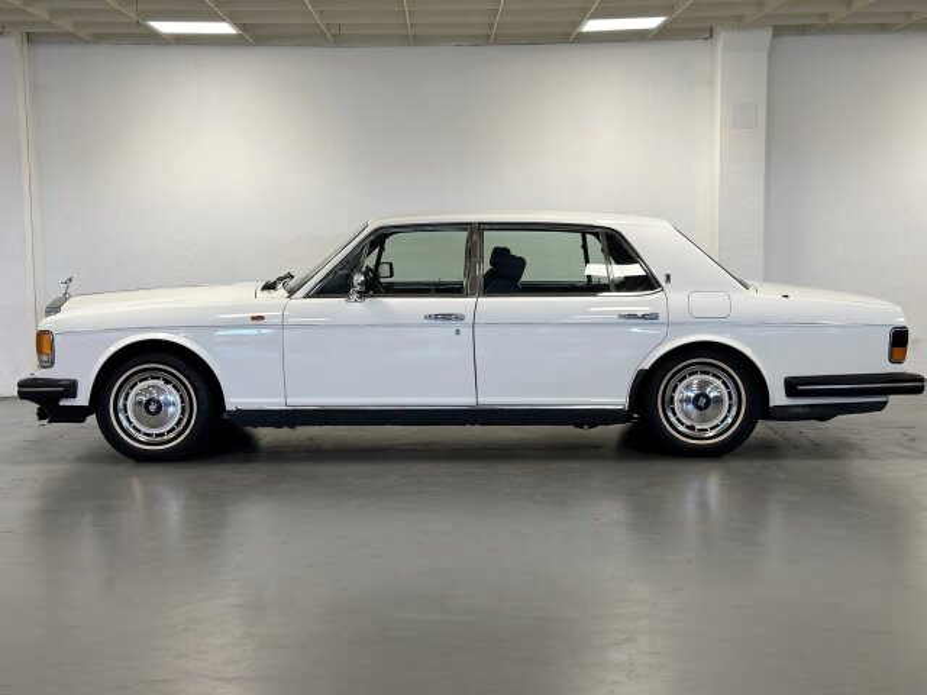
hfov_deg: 39.7
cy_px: 348
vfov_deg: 30.3
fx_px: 1285
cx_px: 464
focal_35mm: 48
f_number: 1.78
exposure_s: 1/120
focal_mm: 6.86
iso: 125
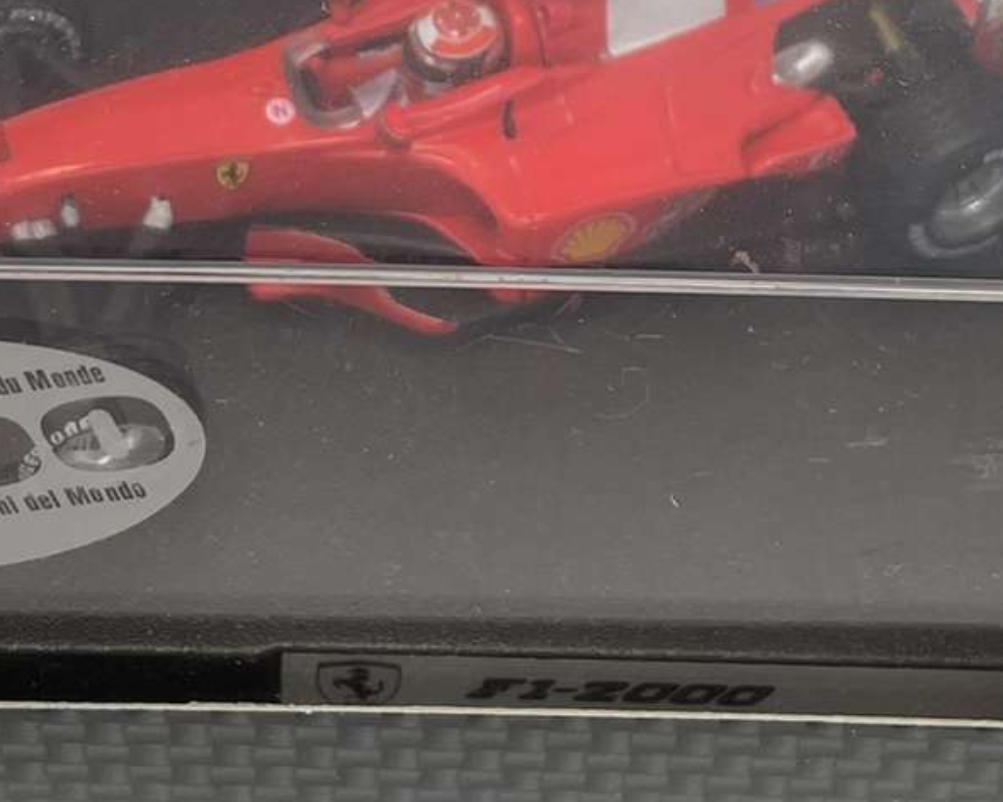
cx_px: 360
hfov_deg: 22.2
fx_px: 2553
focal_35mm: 86
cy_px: -66
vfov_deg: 17.3
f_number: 1.6
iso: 32
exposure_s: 1/254
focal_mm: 4.2
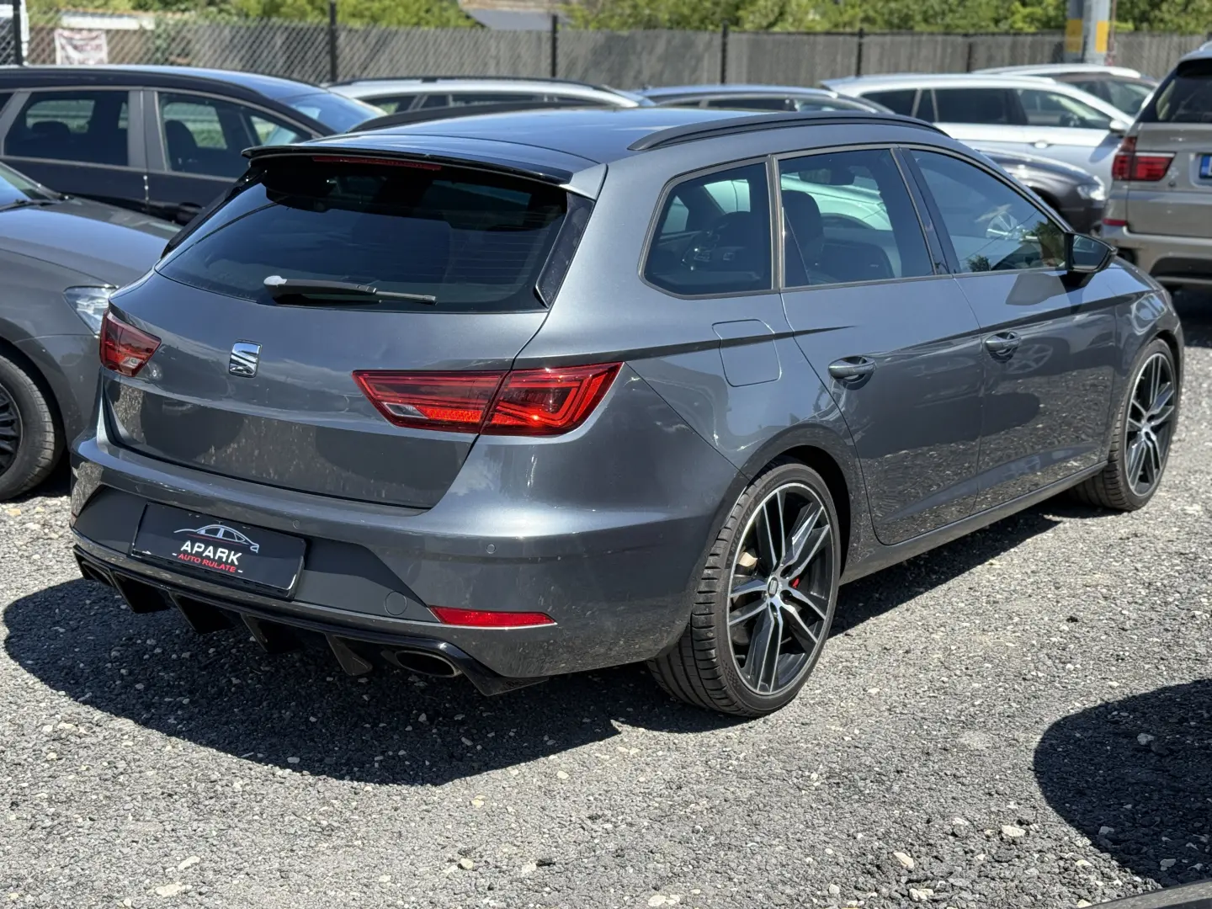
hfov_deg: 39.7
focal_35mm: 48
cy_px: 454
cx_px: 606
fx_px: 1681
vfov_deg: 30.3
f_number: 1.78
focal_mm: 6.76
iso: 80
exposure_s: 1/2208
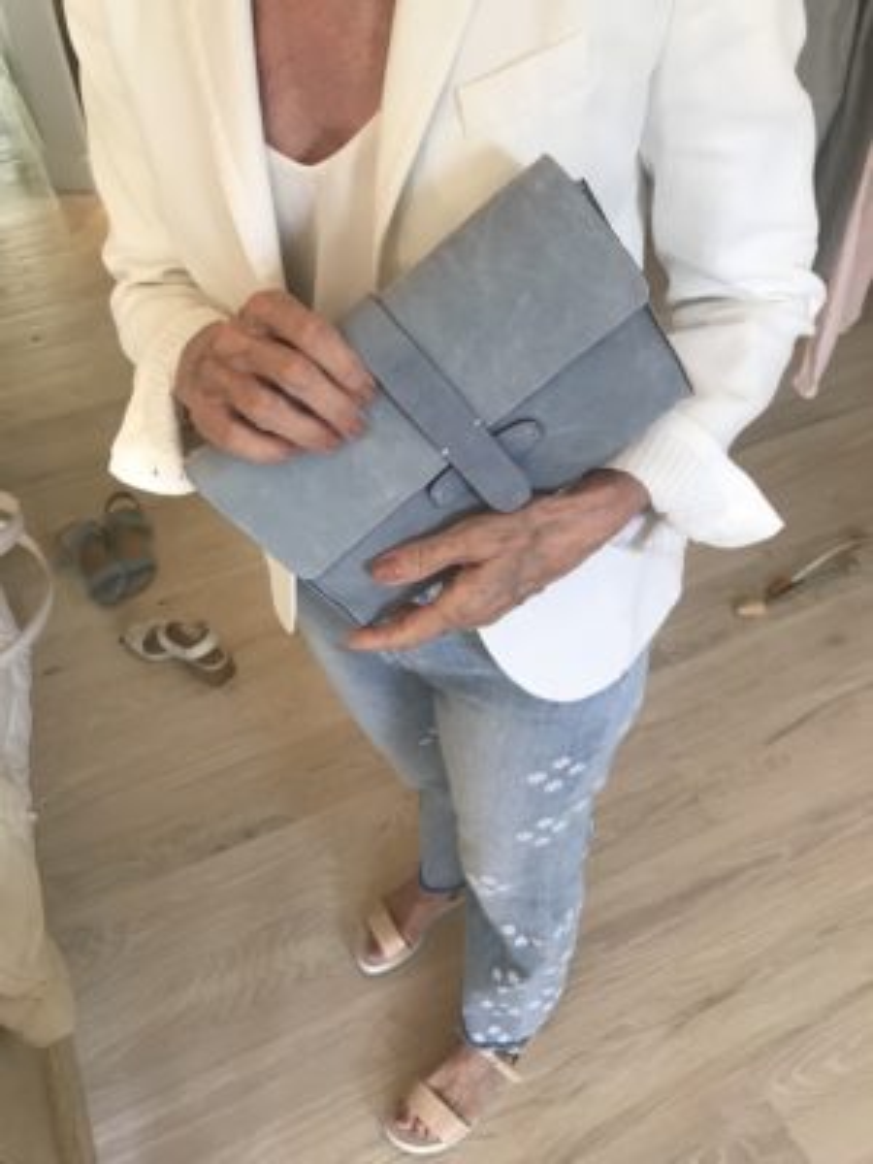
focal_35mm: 28
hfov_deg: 49.7
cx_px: 436
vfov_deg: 63.4
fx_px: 942
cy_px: 582
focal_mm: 3.99
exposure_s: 1/30
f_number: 1.8
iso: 25
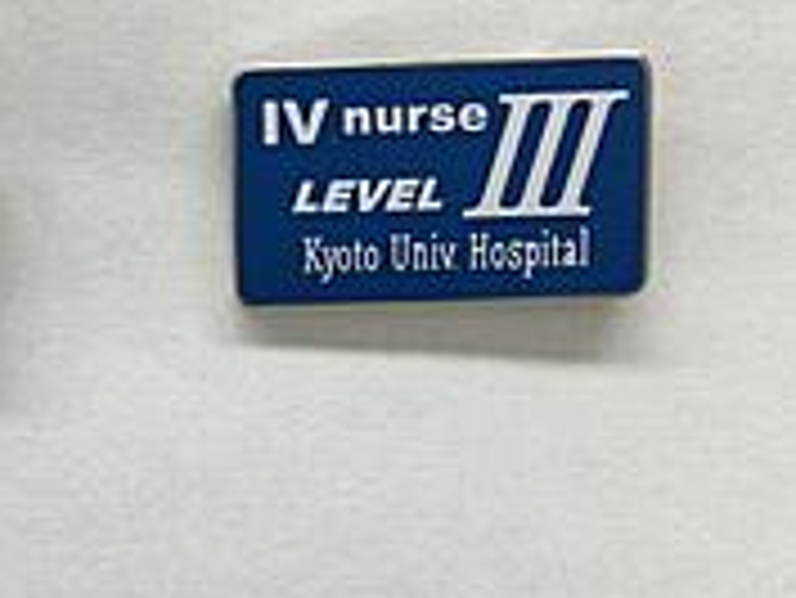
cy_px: 283
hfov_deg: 26.7
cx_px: 63
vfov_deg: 21.0
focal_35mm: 70
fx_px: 1611
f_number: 2.4
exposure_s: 1/30
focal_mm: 3.3
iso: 25
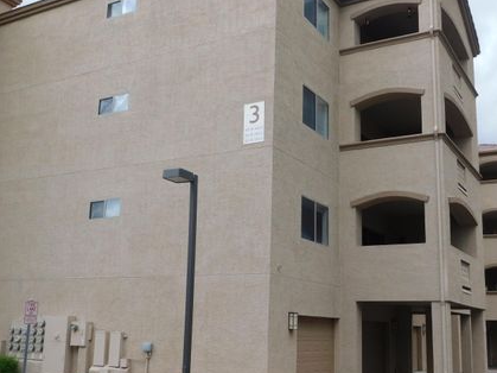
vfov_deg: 33.6
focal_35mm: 43
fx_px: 617
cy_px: 192
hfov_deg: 43.9
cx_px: 257
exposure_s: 1/640
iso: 125
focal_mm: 6.3
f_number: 3.5
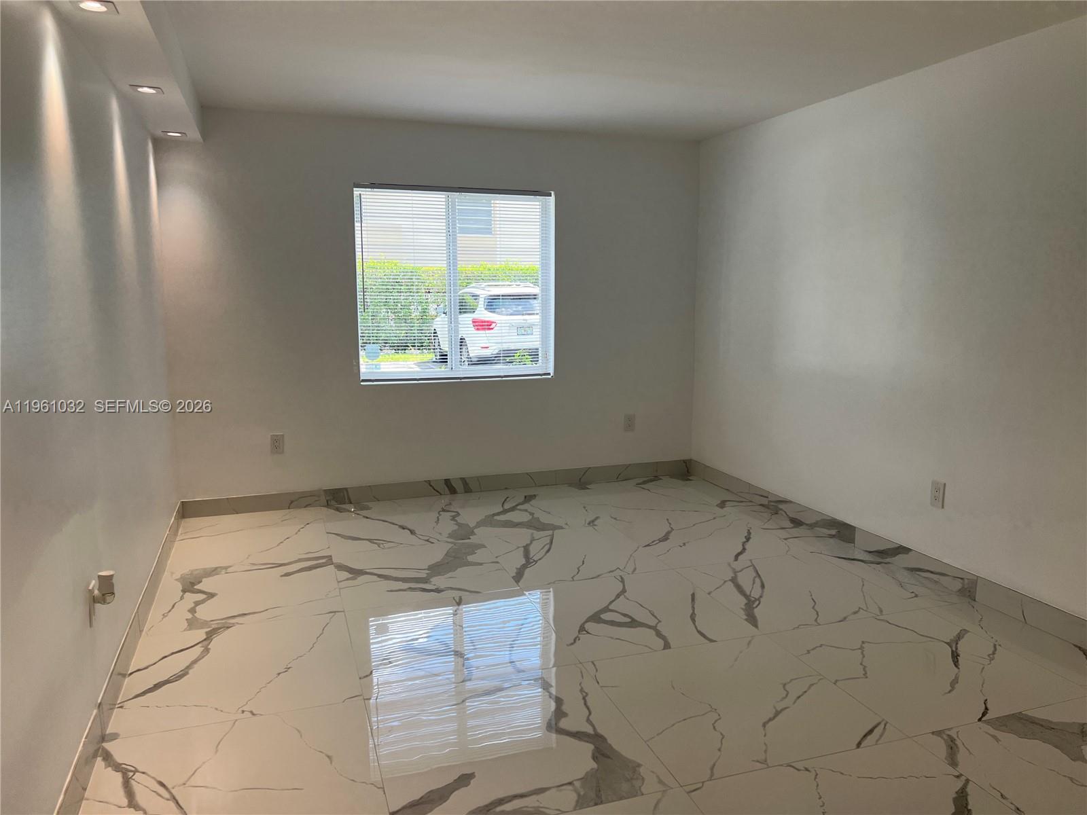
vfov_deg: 53.1
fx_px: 816
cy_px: 408
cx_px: 544
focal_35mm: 26
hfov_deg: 67.3
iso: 50
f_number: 1.5
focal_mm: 5.7
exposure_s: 1/344
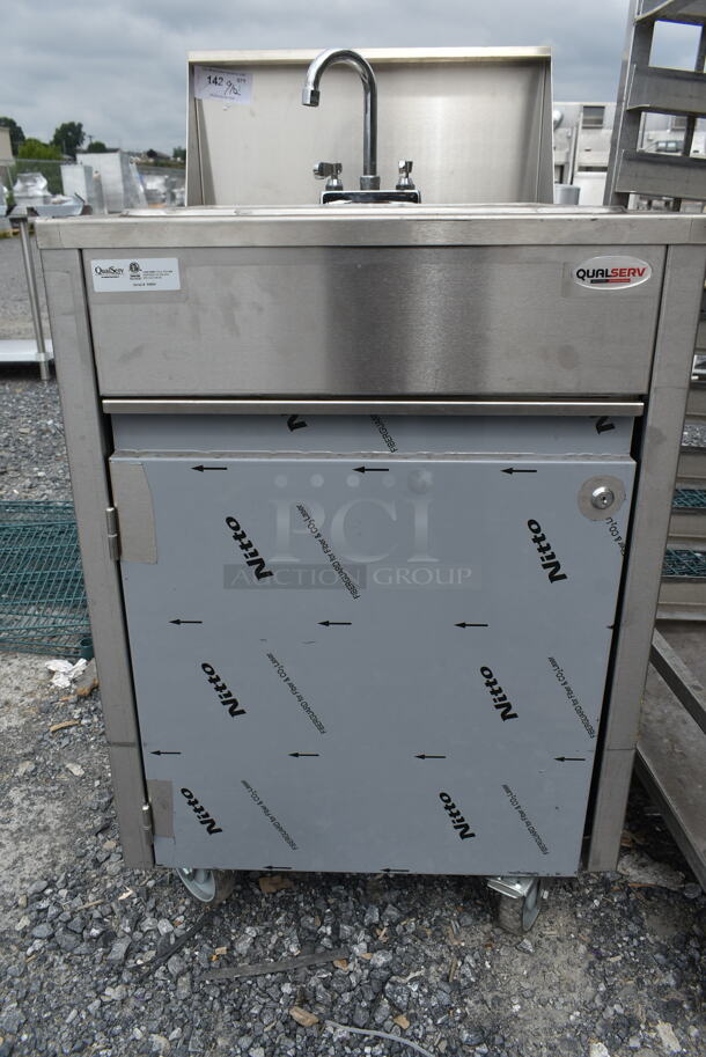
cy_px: 528
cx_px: 353
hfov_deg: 48.0
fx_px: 793
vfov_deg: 67.3
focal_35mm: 27
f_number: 9
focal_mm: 18
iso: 100
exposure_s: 1/320
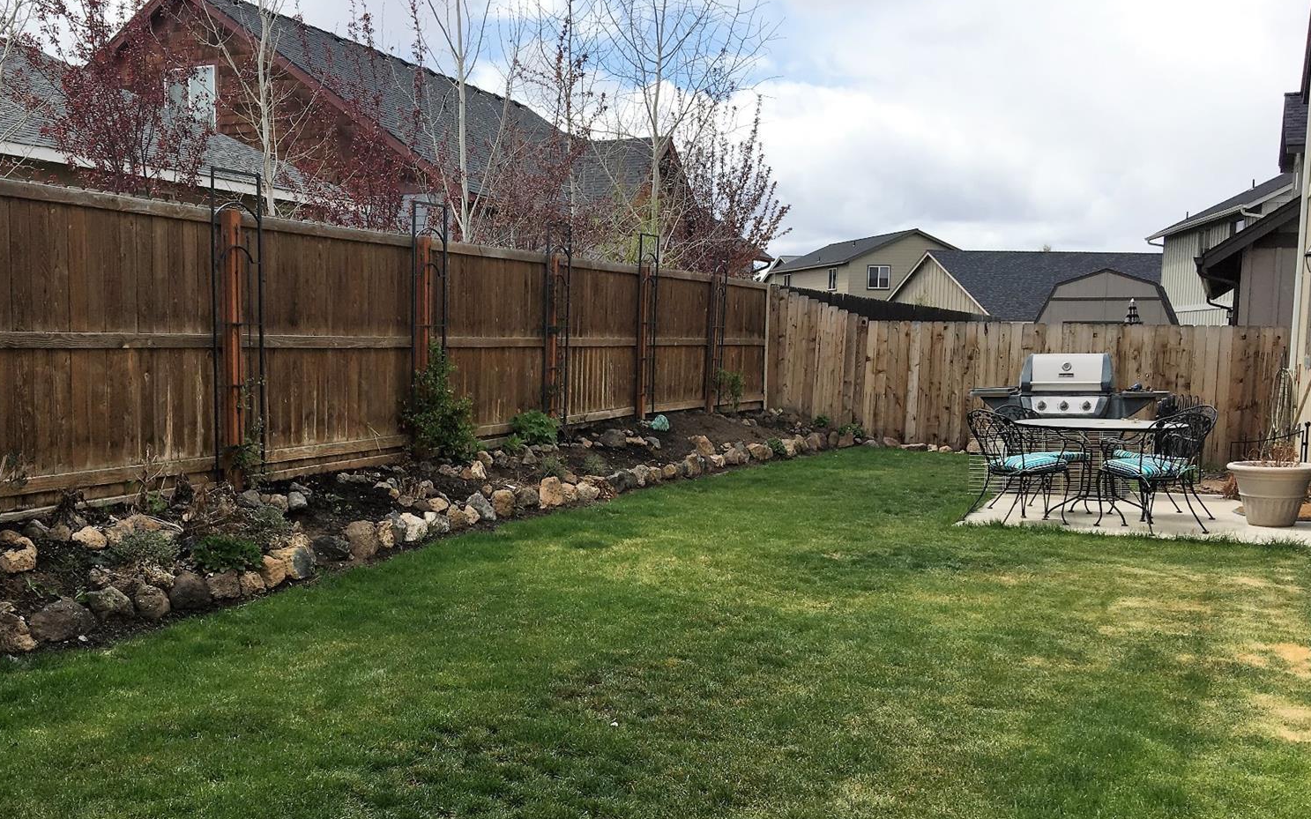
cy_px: 401
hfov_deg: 61.2
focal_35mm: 31
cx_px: 653
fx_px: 1107
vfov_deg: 40.6
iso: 25
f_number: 2.2
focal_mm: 4.15
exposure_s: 1/1115
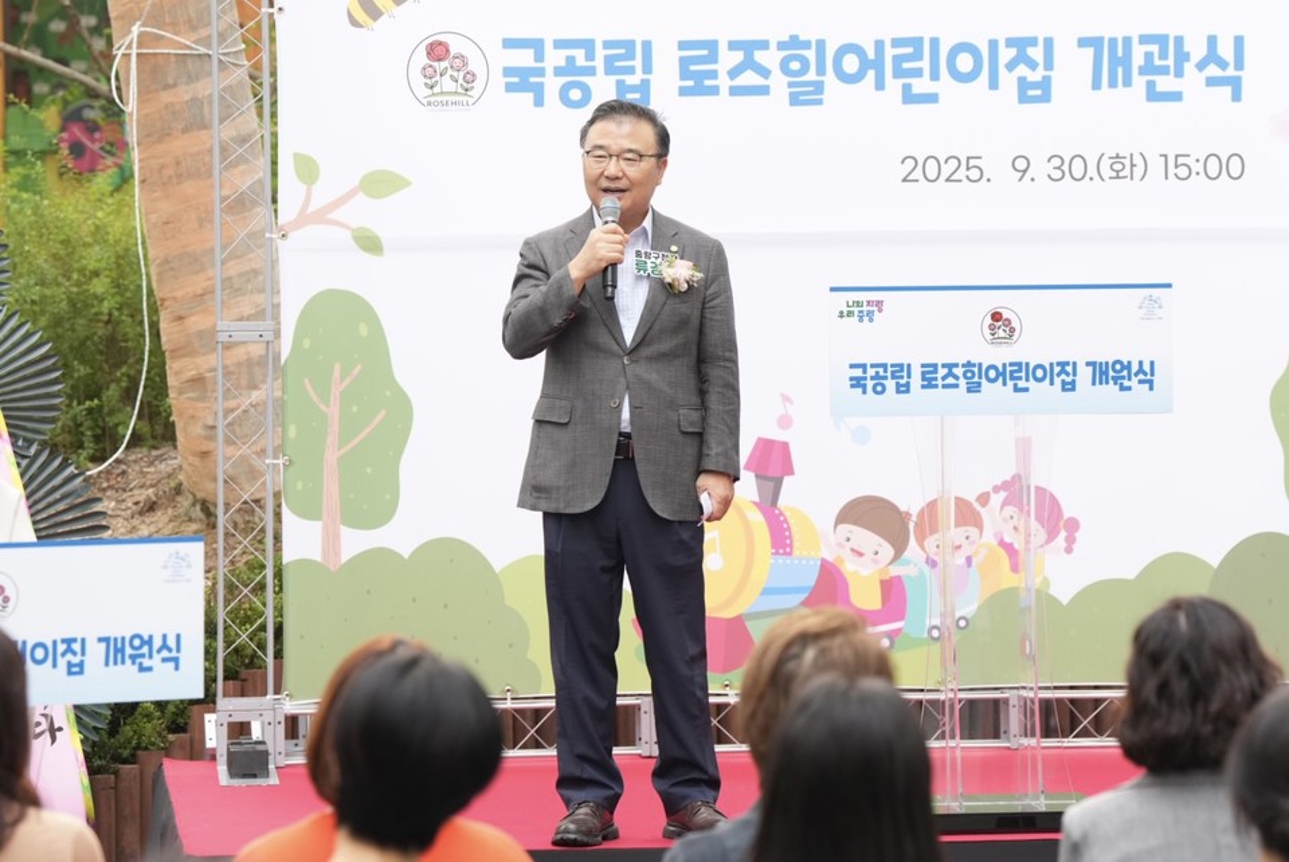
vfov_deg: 12.5
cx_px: 644
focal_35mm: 110
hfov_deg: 18.6
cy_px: 431
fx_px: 3942
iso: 1250
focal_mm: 110
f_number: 4
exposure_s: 1/640
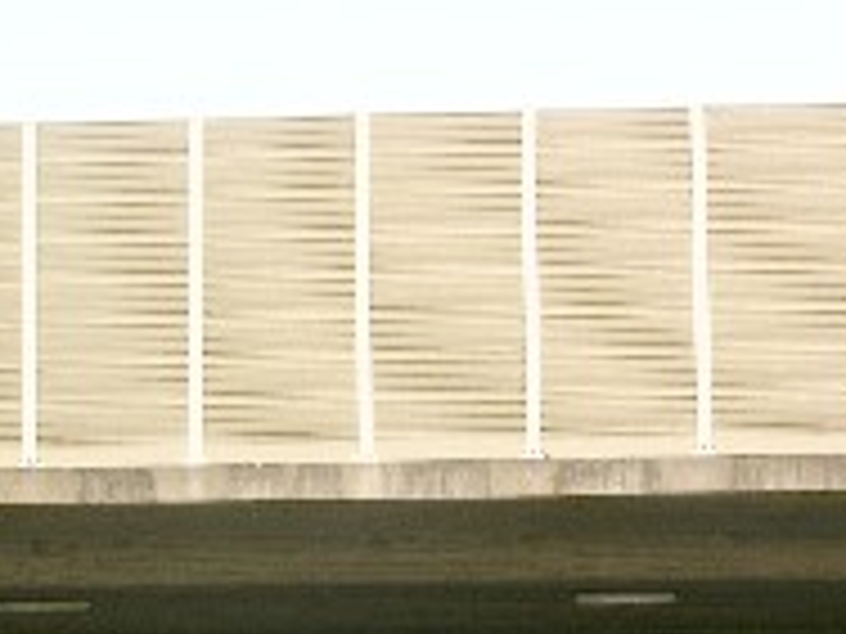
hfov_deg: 12.6
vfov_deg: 9.5
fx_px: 3813
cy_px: 544
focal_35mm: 156
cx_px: 254
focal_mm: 12.7
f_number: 6
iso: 50
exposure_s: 1/65.2
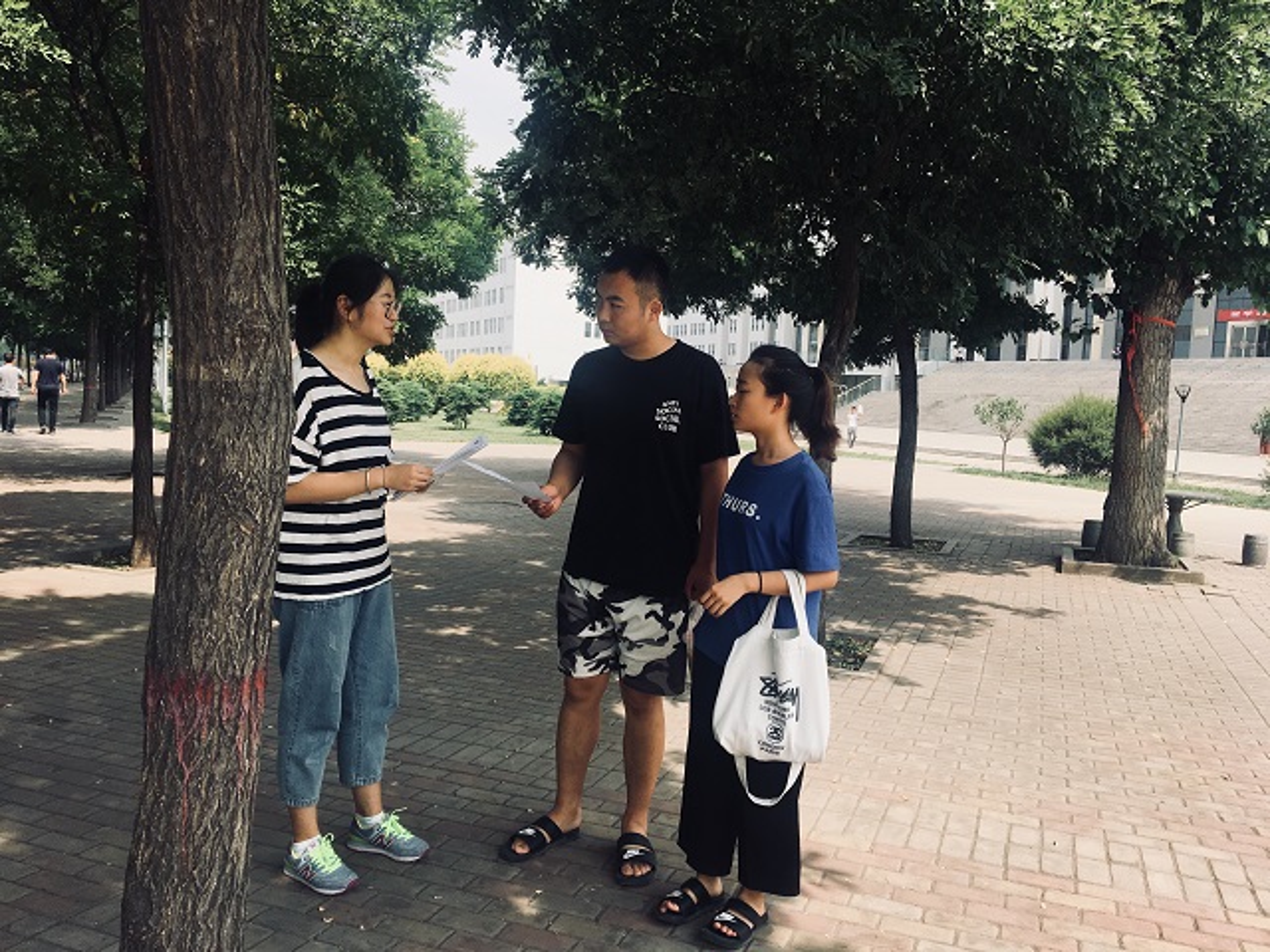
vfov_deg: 48.2
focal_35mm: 29
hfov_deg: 61.7
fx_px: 1064
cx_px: 635
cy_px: 476
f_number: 2.2
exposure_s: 1/974
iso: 25
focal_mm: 4.15
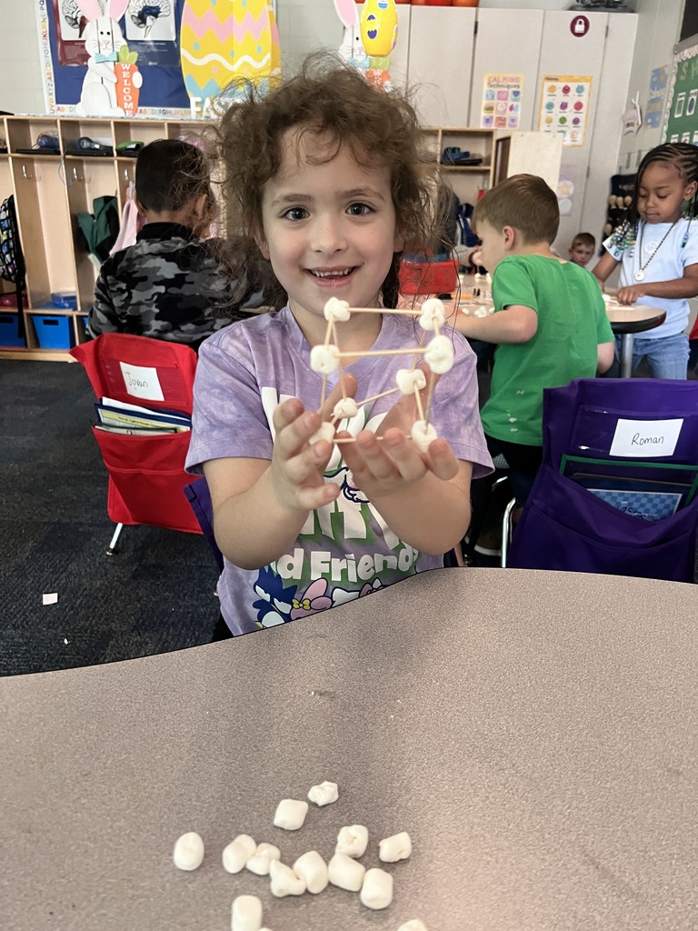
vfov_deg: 67.3
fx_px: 699
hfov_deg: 53.1
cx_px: 349
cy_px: 466
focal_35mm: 26
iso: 640
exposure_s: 1/31
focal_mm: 5.7
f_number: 1.5
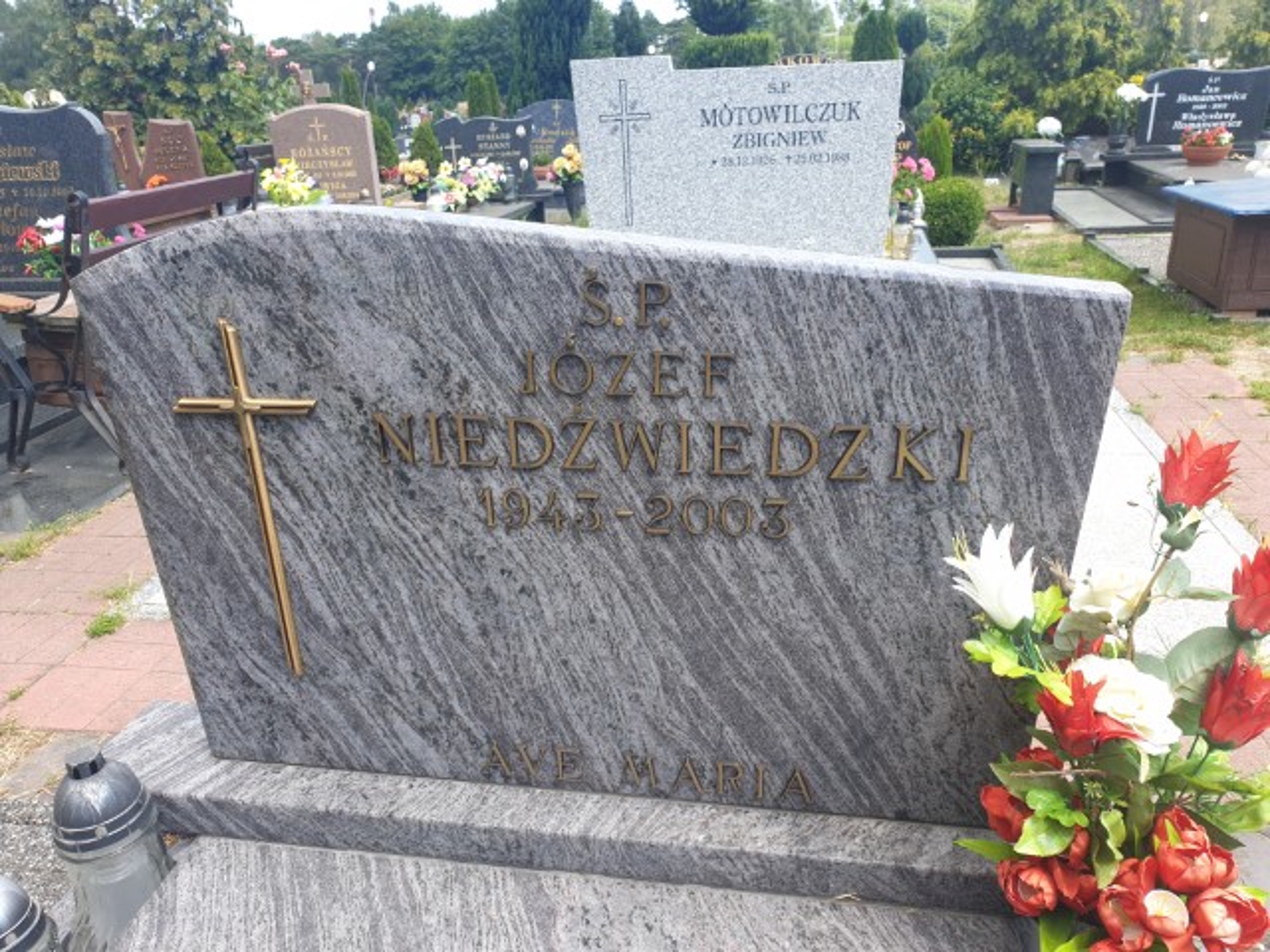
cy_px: 476
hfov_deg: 67.3
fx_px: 954
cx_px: 635
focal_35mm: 26
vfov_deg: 53.1
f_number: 2.4
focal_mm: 4.3
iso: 50
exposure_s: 1/332
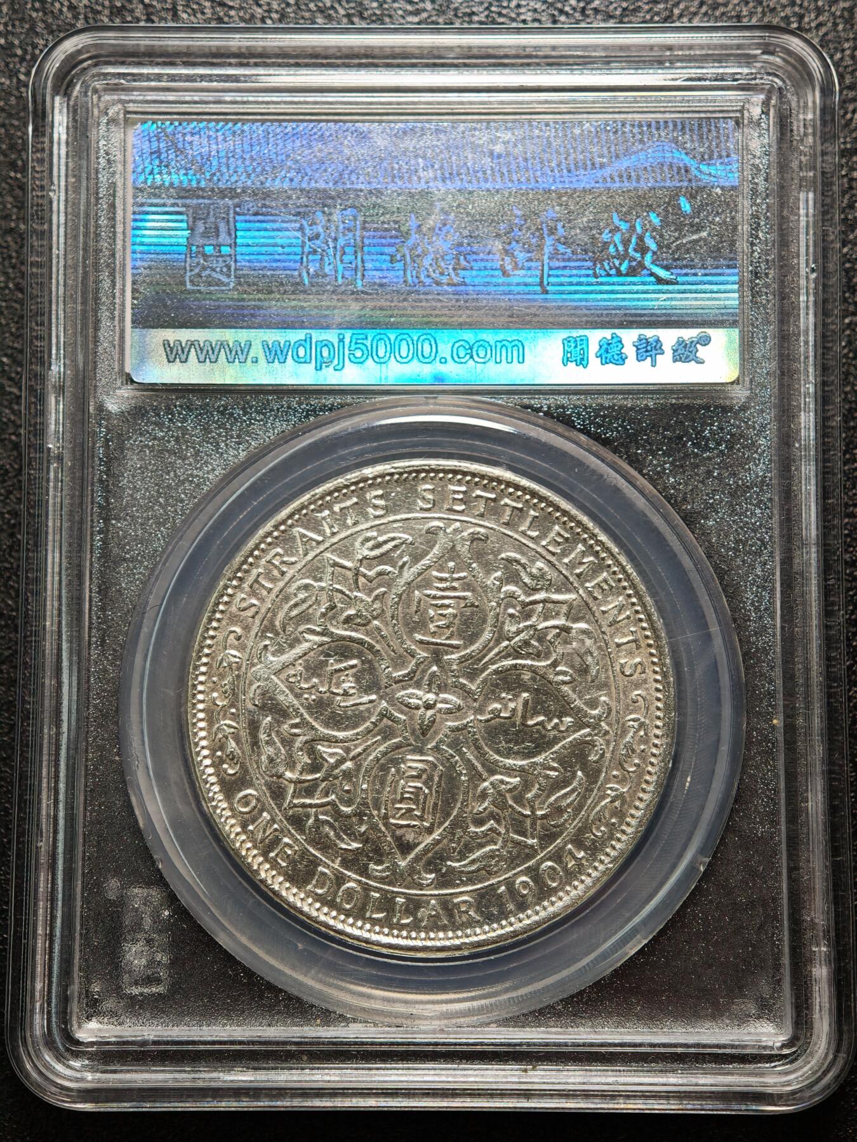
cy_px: 571
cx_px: 428
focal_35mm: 60
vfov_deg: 32.2
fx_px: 1981
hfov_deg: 24.4
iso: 125
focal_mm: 9
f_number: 2
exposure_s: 1/102
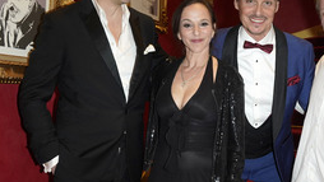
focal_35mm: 52
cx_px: 214
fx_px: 447
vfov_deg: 23.1
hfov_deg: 39.4
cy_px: 94
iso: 1600
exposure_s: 1/100
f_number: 5
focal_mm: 28
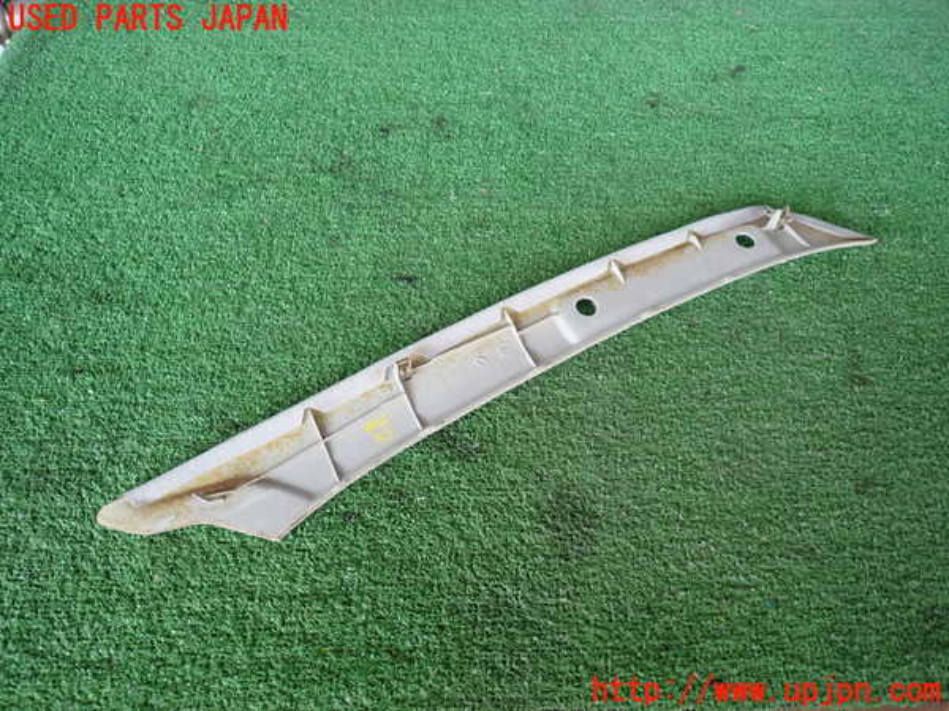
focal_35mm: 25
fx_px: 685
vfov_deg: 54.9
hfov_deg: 69.4
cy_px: 356
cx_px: 474
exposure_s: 1/80
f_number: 2
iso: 100
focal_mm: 4.5
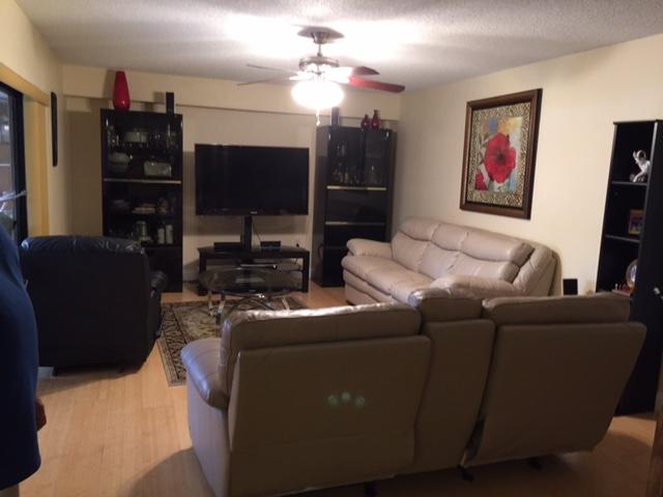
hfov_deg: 61.7
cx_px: 332
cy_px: 248
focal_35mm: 29
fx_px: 555
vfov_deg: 48.2
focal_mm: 4.15
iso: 250
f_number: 2.2
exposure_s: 1/17
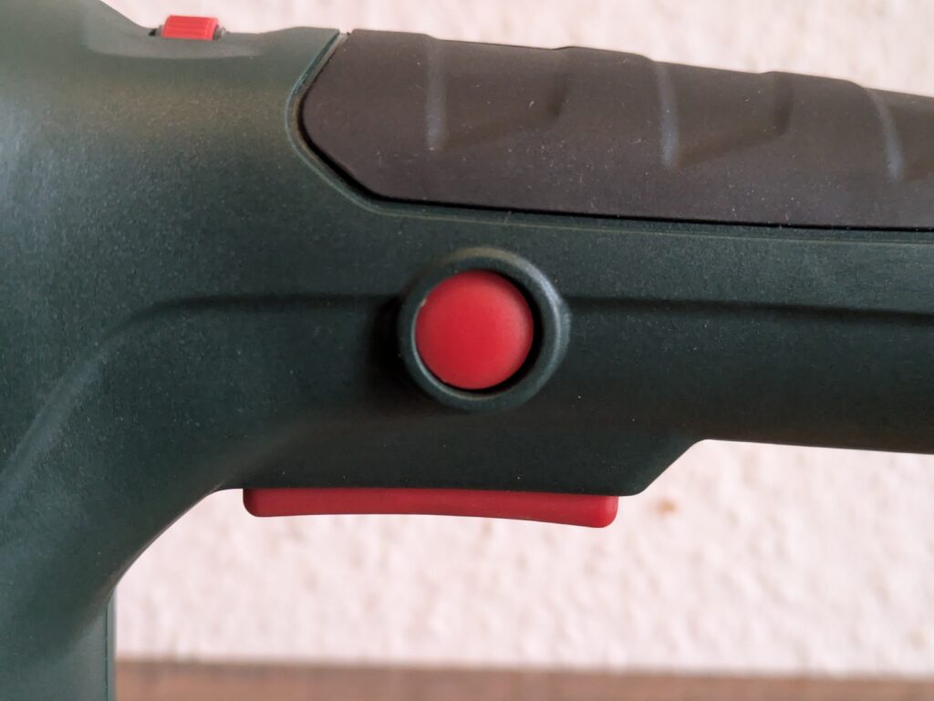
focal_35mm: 51
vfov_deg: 28.6
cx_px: 467
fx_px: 1377
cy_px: 350
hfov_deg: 37.5
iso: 776
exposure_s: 1/25
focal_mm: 5.43
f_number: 1.89
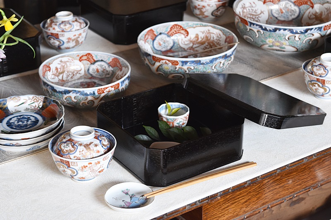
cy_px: 110
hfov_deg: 24.6
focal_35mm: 82
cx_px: 166
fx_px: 758
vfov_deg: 16.5
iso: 800
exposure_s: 1/8
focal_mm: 55
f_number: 5.6
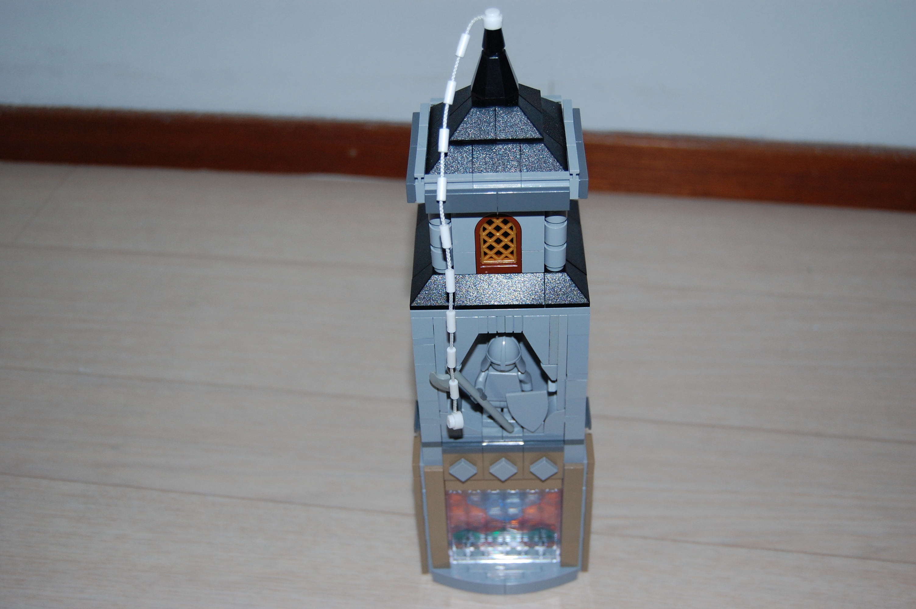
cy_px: 304
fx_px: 1144
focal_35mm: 45
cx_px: 458
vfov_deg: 29.8
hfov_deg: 43.6
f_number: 4.2
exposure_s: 1/60
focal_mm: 30
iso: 400
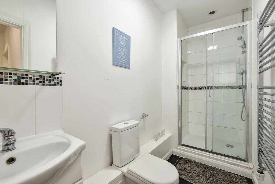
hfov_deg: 100.4
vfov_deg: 77.3
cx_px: 138
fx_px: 115
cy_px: 92
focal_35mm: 15
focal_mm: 10
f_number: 8
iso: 640
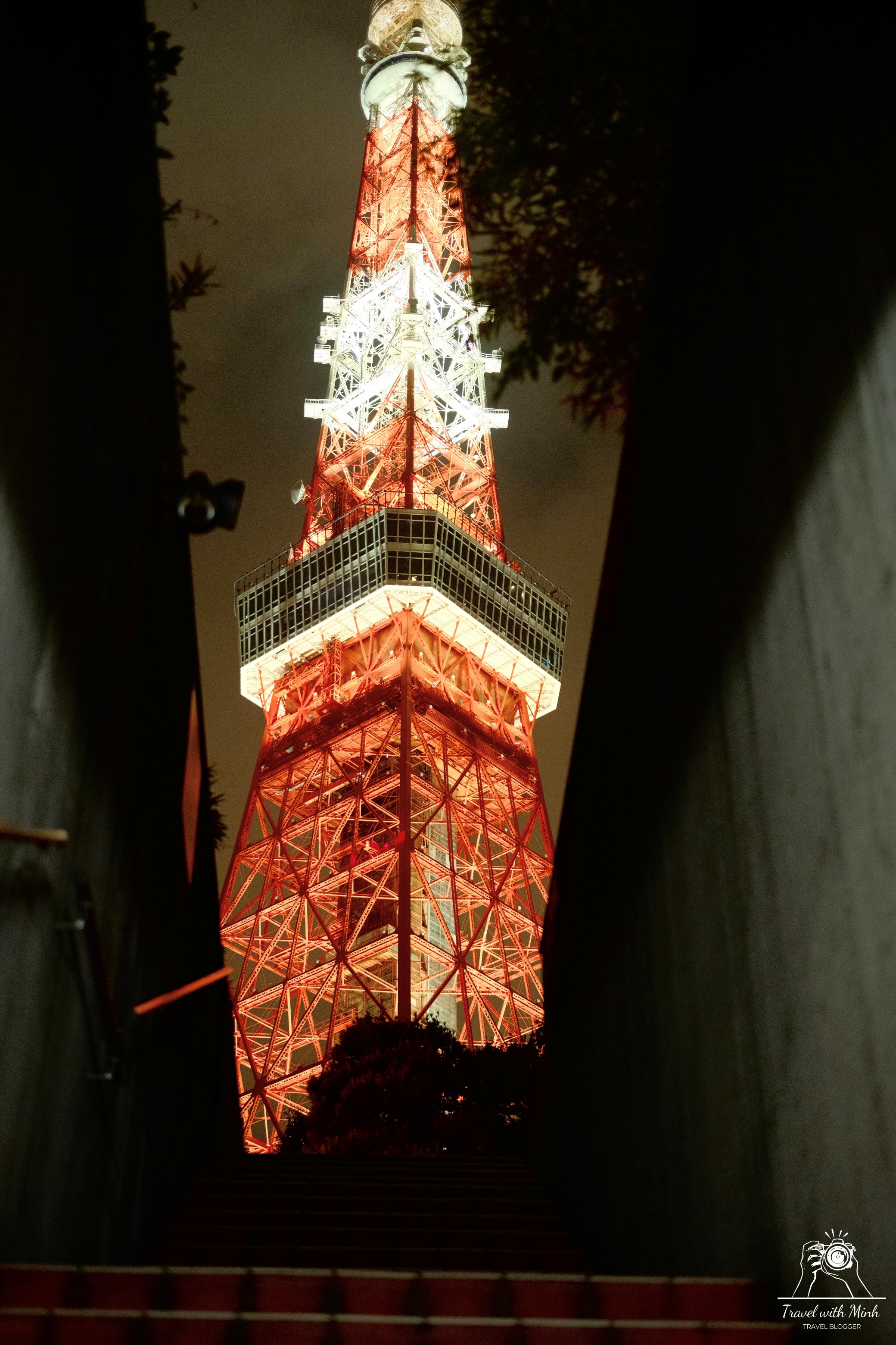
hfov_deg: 27.0
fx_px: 1867
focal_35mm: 50
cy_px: 672
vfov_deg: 39.6
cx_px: 448
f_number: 1.4
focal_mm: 33
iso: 2500
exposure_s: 1/100
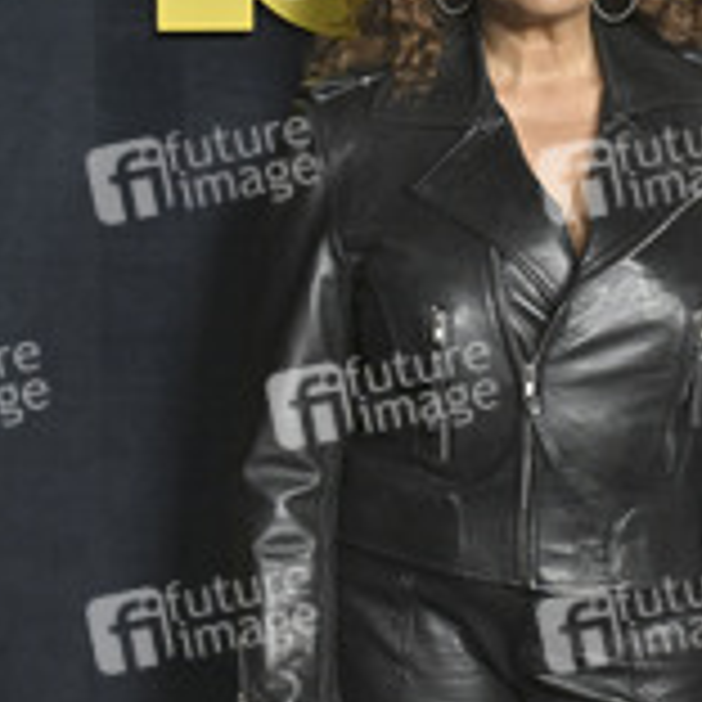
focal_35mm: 130
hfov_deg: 13.2
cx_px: 713
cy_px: 284
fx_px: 2983
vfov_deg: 13.4
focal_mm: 53
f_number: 5.6
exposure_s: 1/320
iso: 2500
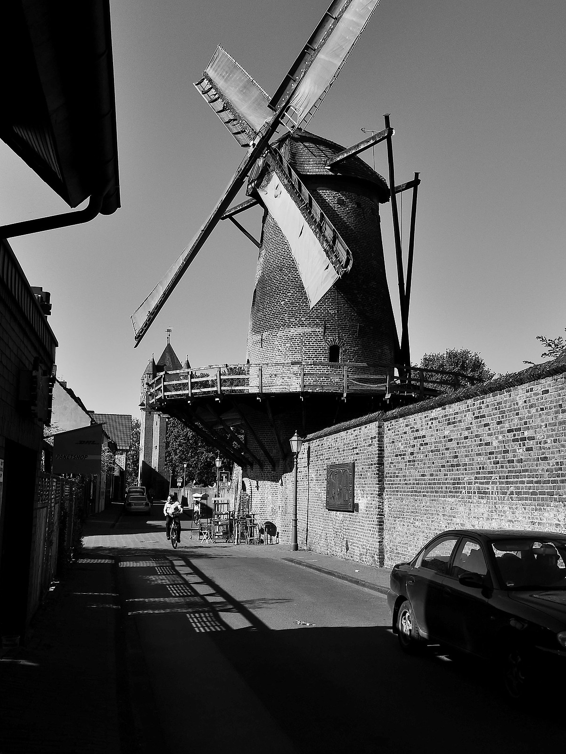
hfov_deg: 39.7
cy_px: 329
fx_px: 784
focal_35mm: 36
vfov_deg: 51.2
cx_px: 277
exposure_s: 1/500
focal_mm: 12
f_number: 7.1
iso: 200
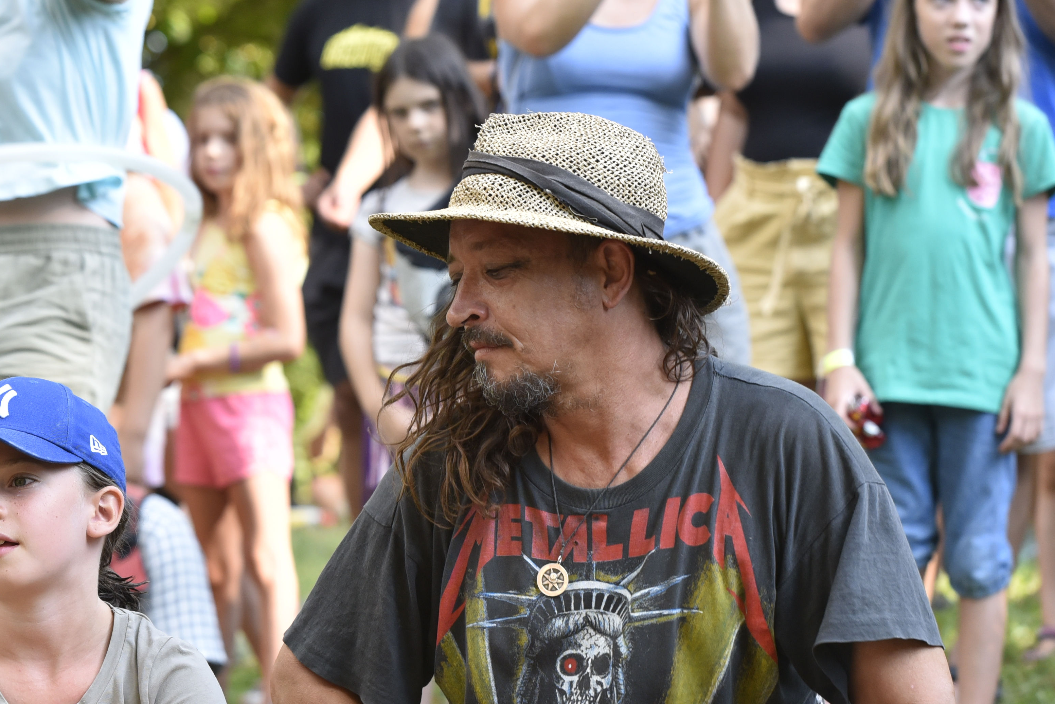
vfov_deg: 7.5
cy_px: 571
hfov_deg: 11.2
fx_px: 5394
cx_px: 357
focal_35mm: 184
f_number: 4.5
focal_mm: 95
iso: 800
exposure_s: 1/500
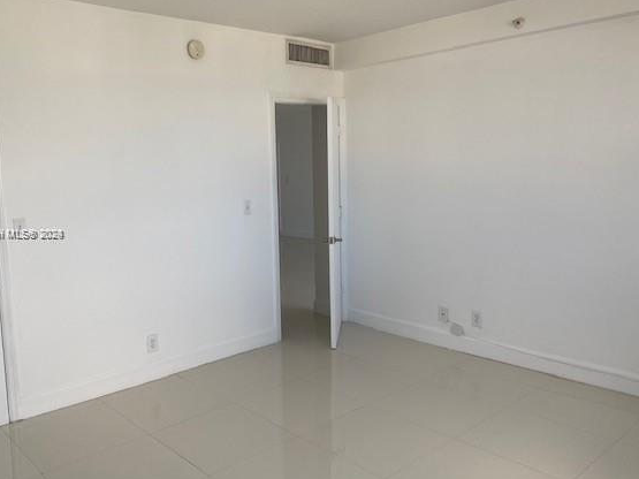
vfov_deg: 46.8
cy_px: 235
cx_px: 272
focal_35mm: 30
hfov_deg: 59.7
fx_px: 554
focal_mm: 4.25
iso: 32
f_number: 1.8
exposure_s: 1/156
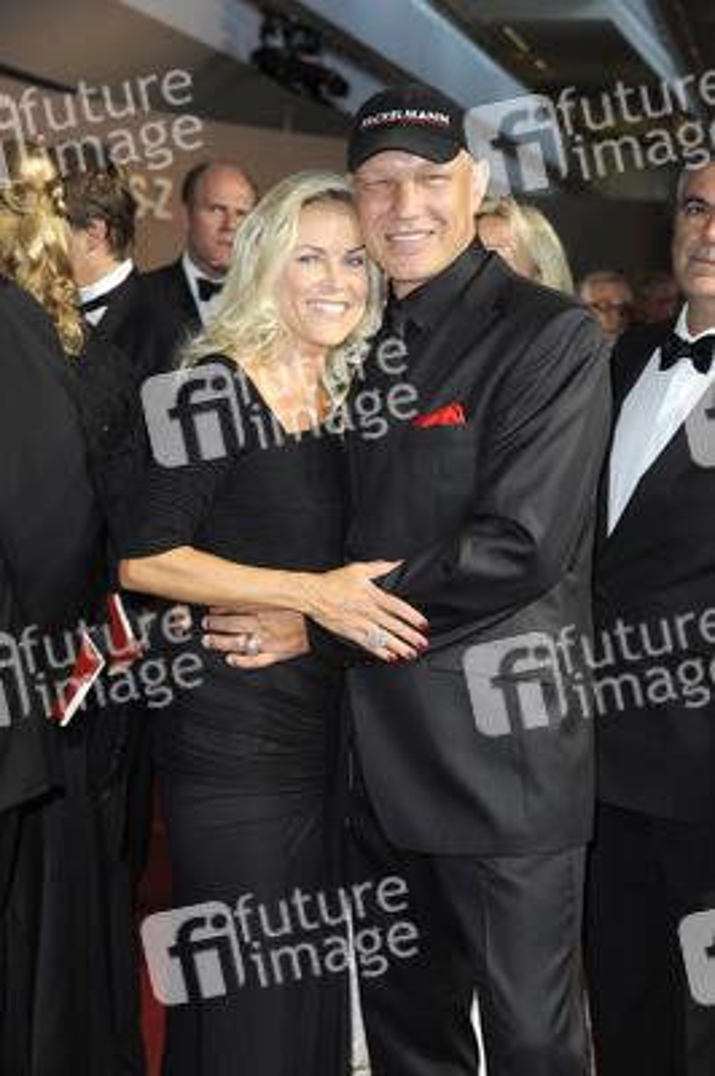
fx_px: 2328
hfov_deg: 17.5
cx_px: 358
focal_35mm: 78
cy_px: 538
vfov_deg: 26.0
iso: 640
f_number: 5.6
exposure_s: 1/160
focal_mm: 78
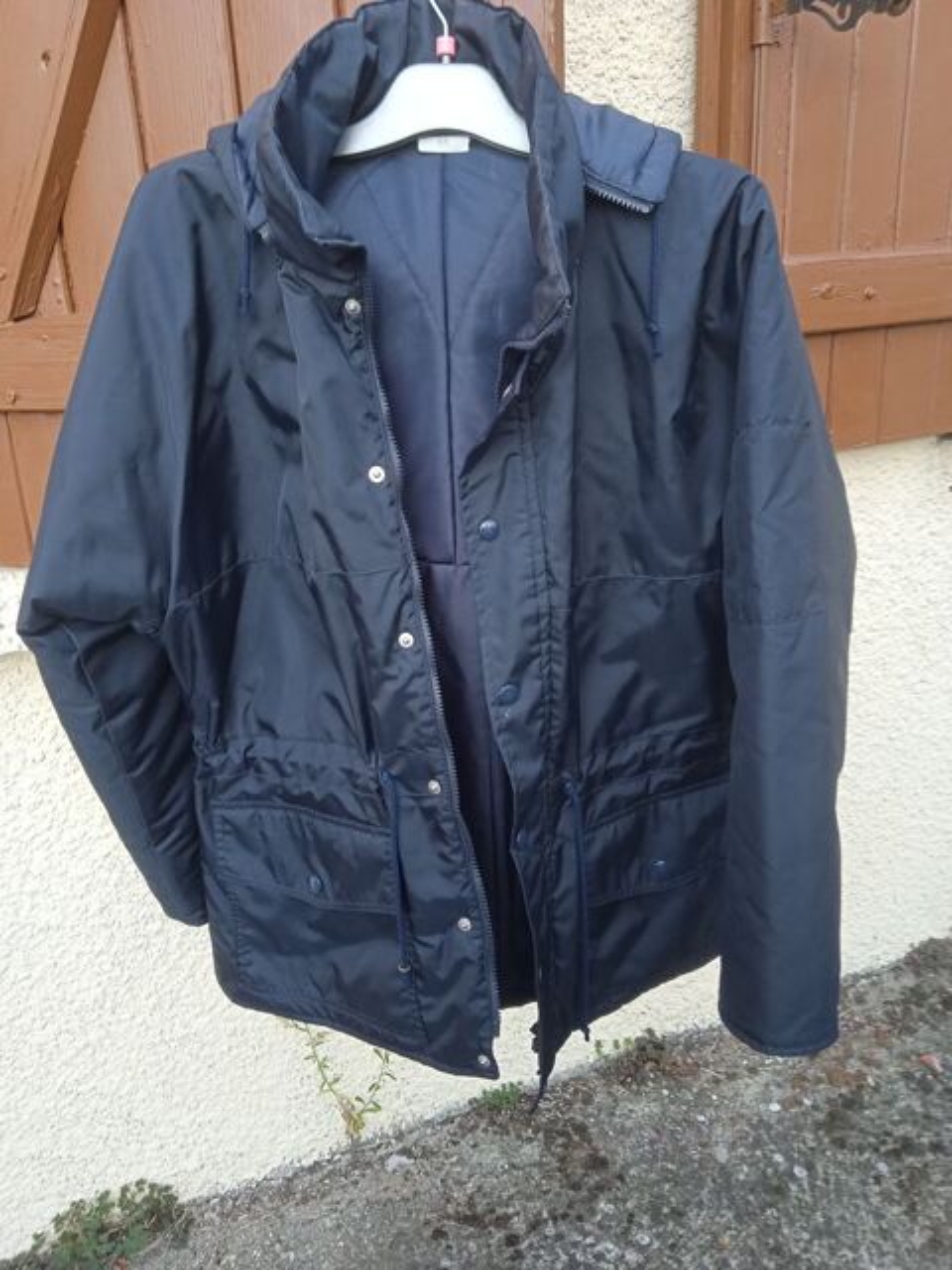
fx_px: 1027
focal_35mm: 28
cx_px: 476
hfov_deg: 49.7
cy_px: 635
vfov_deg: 63.4
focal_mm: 3.43
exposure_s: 1/50
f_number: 2.2
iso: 217
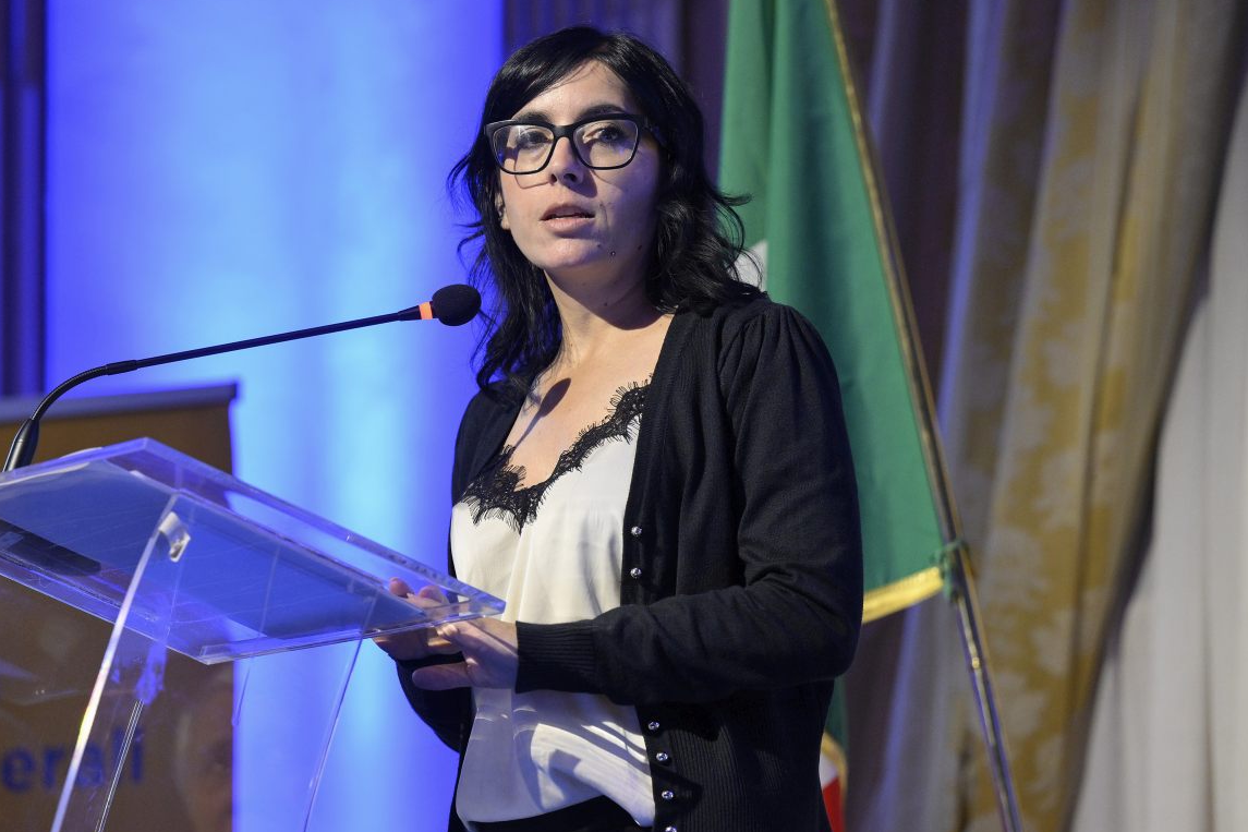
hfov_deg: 13.5
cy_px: 411
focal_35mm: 152
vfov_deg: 9.0
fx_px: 5268
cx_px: 598
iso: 2500
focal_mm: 145
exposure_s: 1/160
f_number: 4
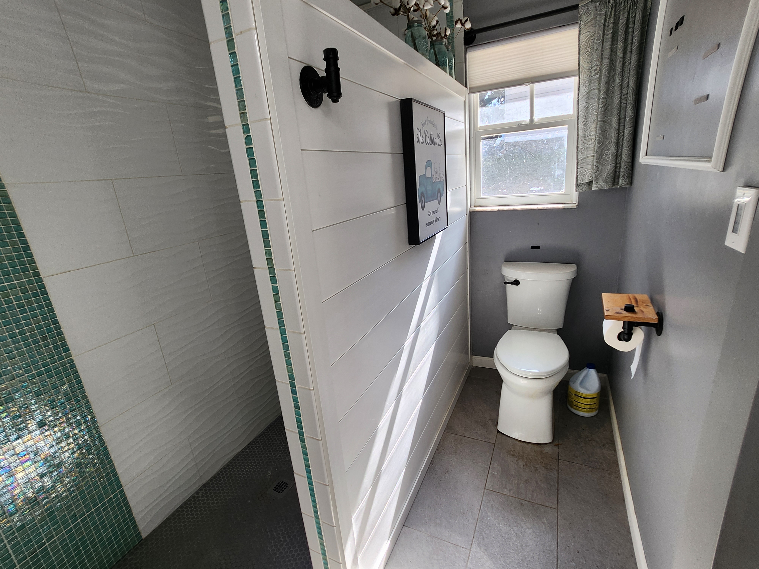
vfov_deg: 89.9
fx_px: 285
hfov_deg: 106.2
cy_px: 284
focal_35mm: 13
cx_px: 380
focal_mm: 1.7
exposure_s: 1/60
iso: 40
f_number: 2.2
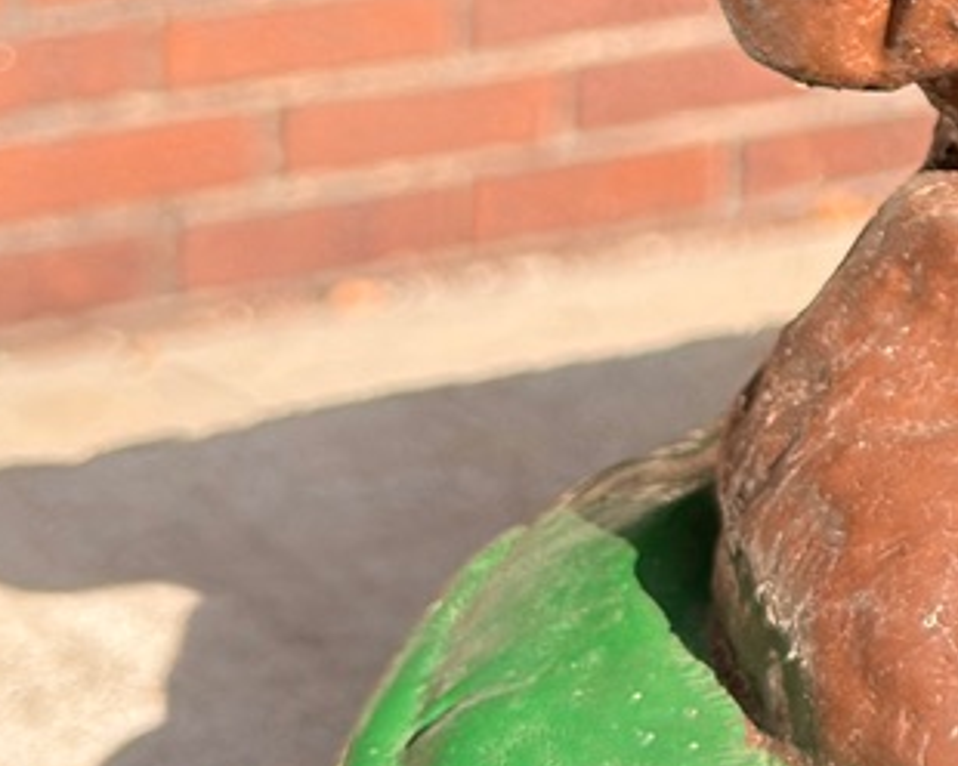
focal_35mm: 155
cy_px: -225
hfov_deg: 11.3
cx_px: 1907
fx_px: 4395
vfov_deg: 9.8
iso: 100
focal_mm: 6.76
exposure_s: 1/1623
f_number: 1.78
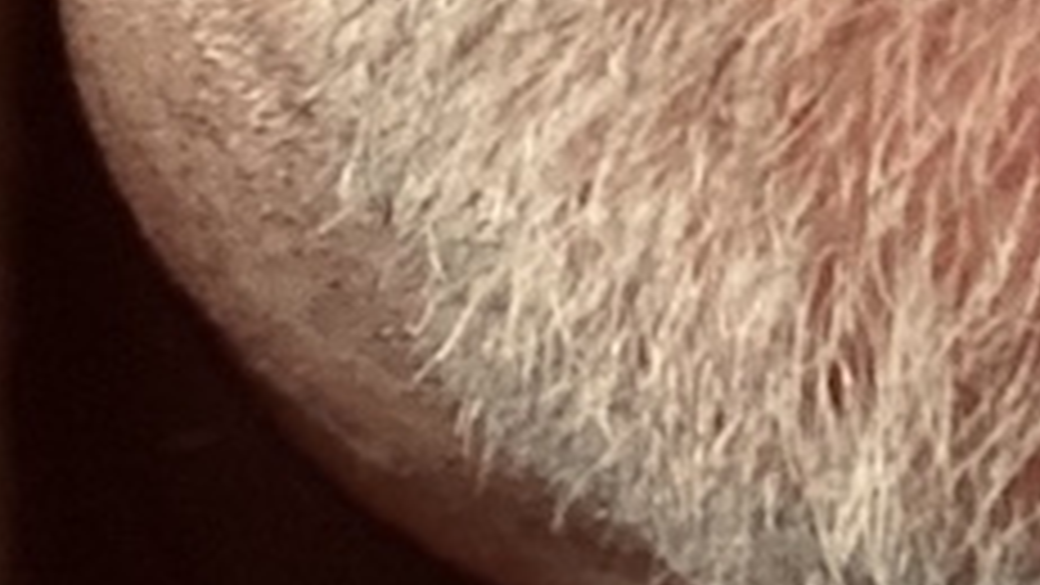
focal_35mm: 170
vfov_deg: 6.5
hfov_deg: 12.6
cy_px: -1138
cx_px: 837
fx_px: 4689
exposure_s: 1/39
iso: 400
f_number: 2.2
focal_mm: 2.71
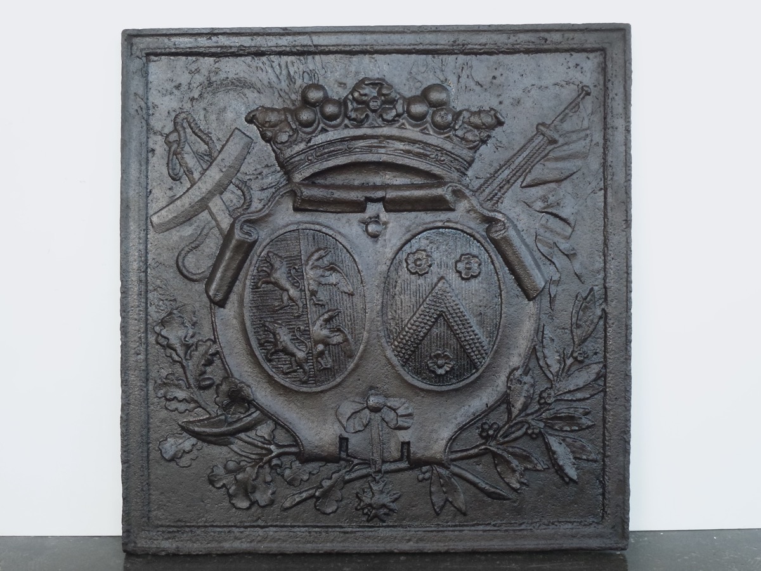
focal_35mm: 49
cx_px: 380
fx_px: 1077
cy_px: 286
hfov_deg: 38.9
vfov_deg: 29.7
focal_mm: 8.7
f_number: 4.1
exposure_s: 1/80
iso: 400
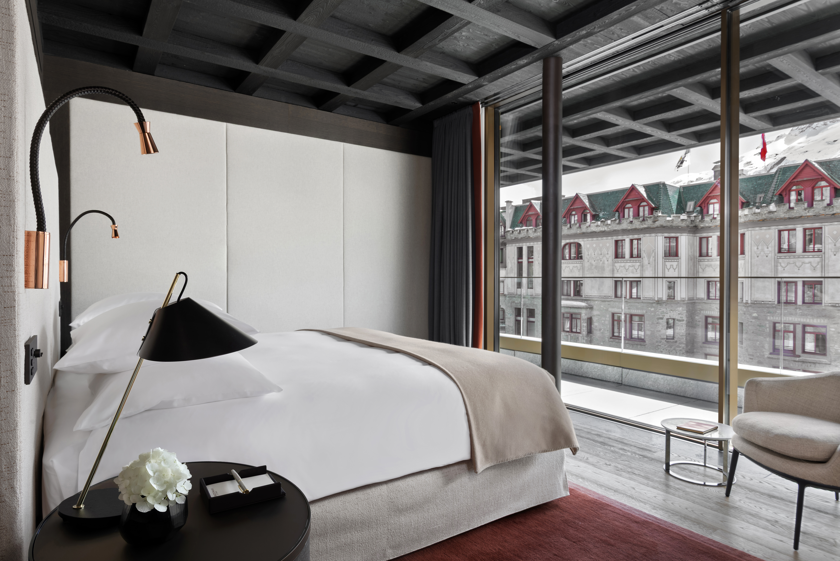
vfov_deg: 62.0
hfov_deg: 84.0
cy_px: 280
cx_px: 420
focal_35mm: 20
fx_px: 467
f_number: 11
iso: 64
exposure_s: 1/15
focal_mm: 20
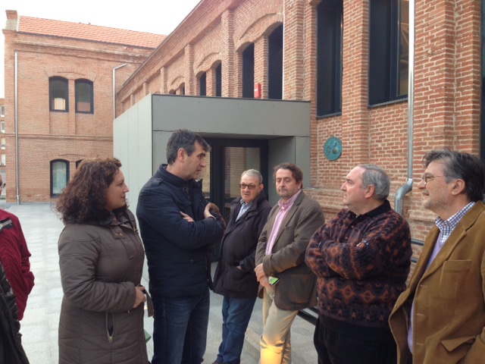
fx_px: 462
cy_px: 182
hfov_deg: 55.4
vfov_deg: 42.9
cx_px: 242
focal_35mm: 33
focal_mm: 4.12
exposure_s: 1/30
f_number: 2.4
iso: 50
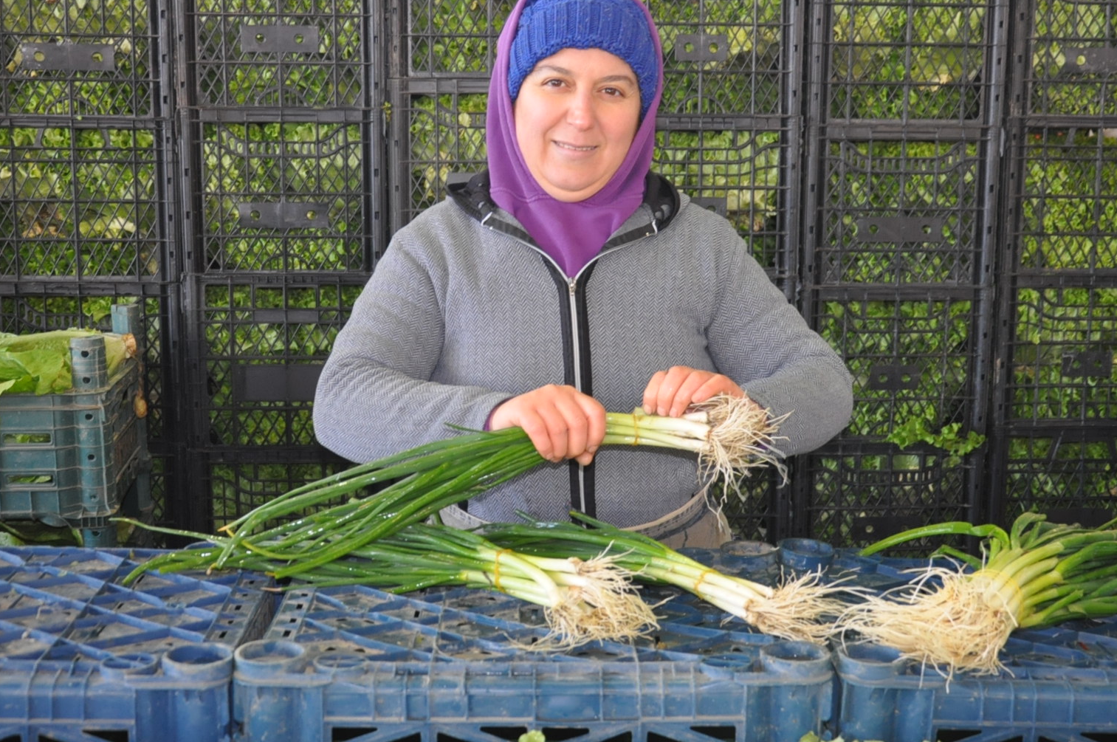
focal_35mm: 51
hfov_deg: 38.9
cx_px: 575
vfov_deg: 26.4
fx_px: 1581
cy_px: 323
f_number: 3.8
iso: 800
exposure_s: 1/80
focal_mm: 24
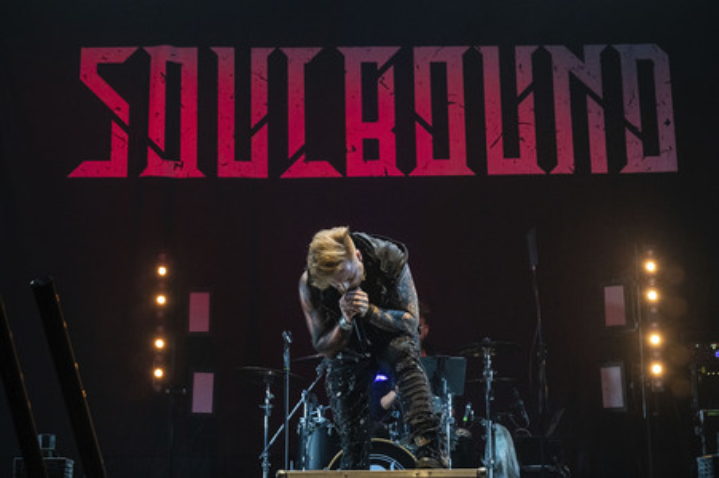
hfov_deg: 36.9
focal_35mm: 54
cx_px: 360
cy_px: 239
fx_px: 1078
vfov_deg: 25.0
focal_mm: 54
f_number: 5
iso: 1250
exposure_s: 1/320
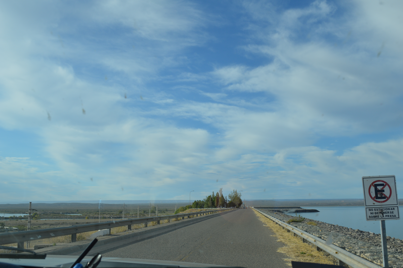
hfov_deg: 53.2
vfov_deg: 36.8
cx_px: 202
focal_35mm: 36
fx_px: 403
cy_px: 134
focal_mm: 24
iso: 100
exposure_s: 1/320
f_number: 9
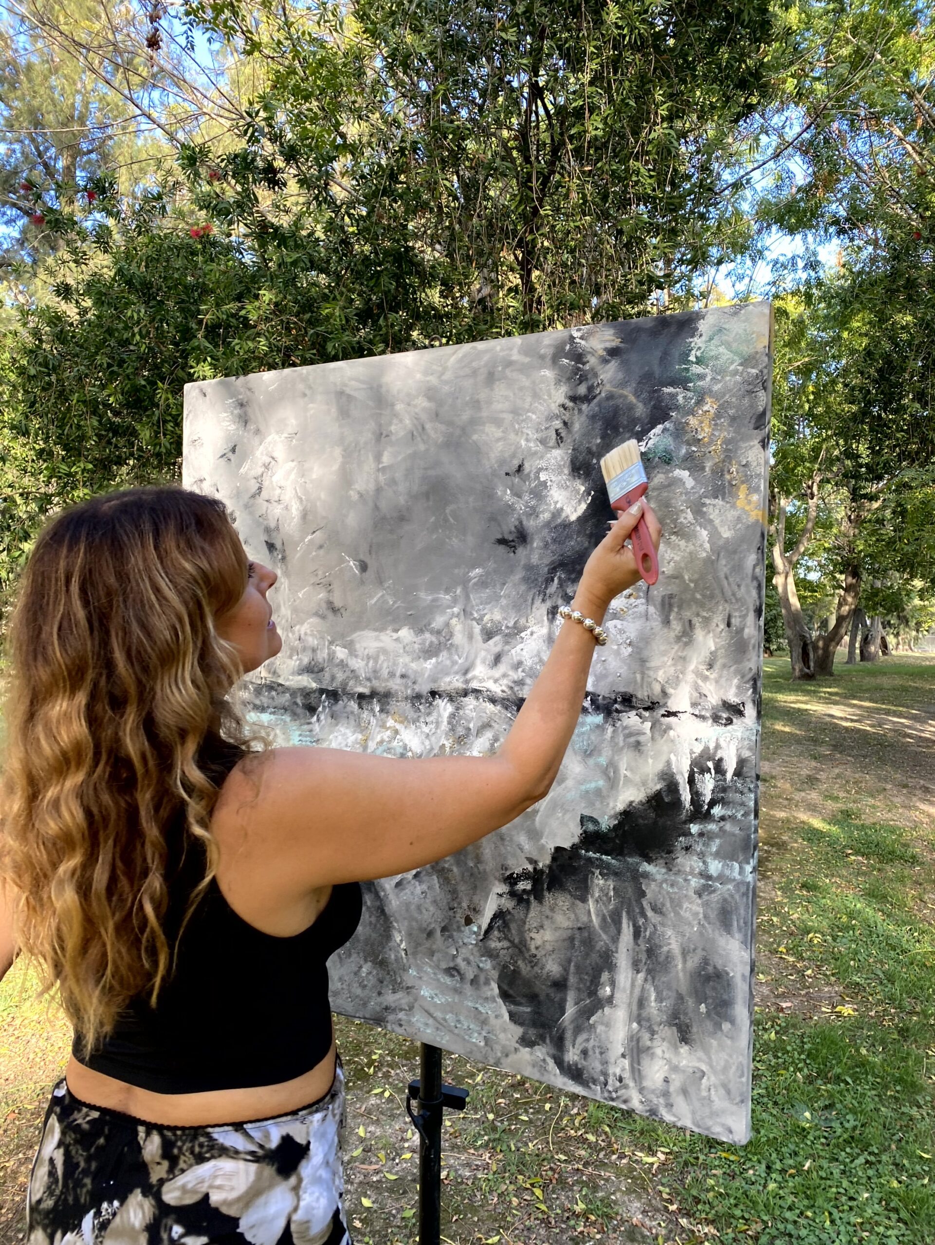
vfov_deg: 67.3
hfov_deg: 53.1
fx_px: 936
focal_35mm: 26
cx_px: 468
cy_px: 622
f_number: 1.8
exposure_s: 1/122
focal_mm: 4.25
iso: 40
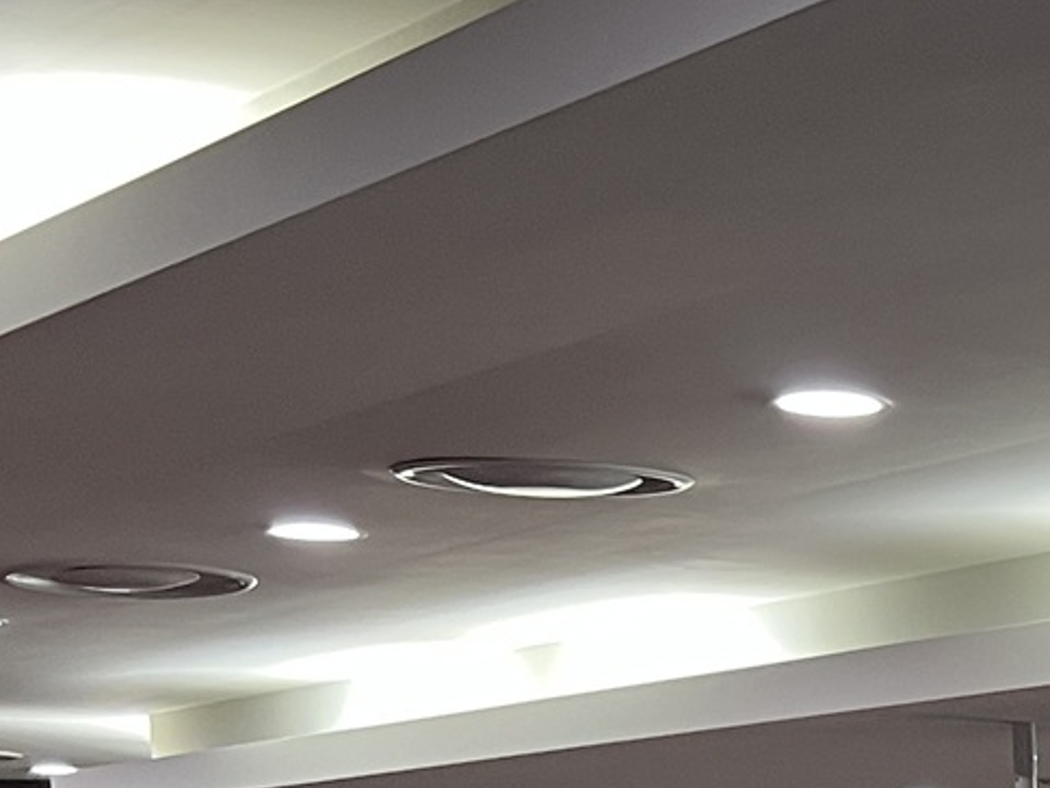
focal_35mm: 108
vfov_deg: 12.6
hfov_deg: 15.9
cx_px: 1786
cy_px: 1357
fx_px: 3277
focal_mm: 5.7
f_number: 1.5
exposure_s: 1/60
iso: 100
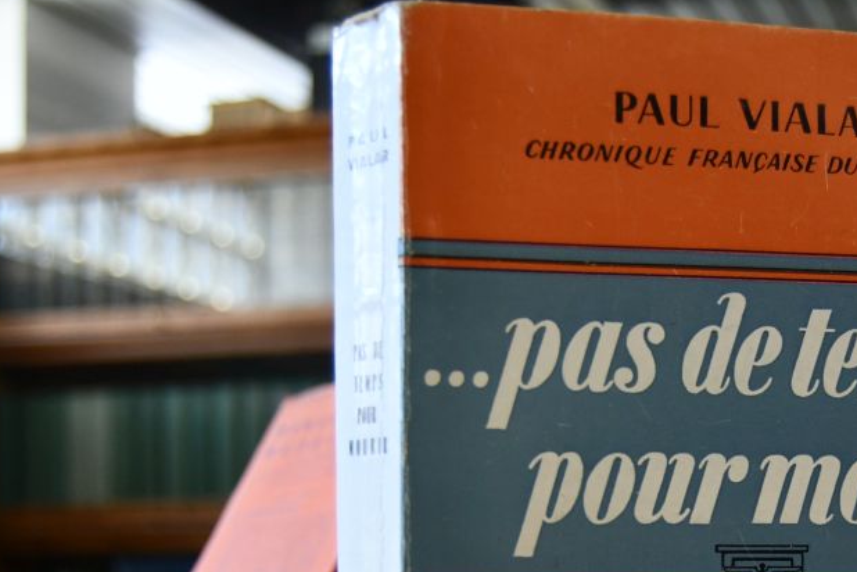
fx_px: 1619
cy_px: 610
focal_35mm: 68
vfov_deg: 19.3
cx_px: 692
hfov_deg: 29.0
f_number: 3.5
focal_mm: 20
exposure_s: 1/200
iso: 800
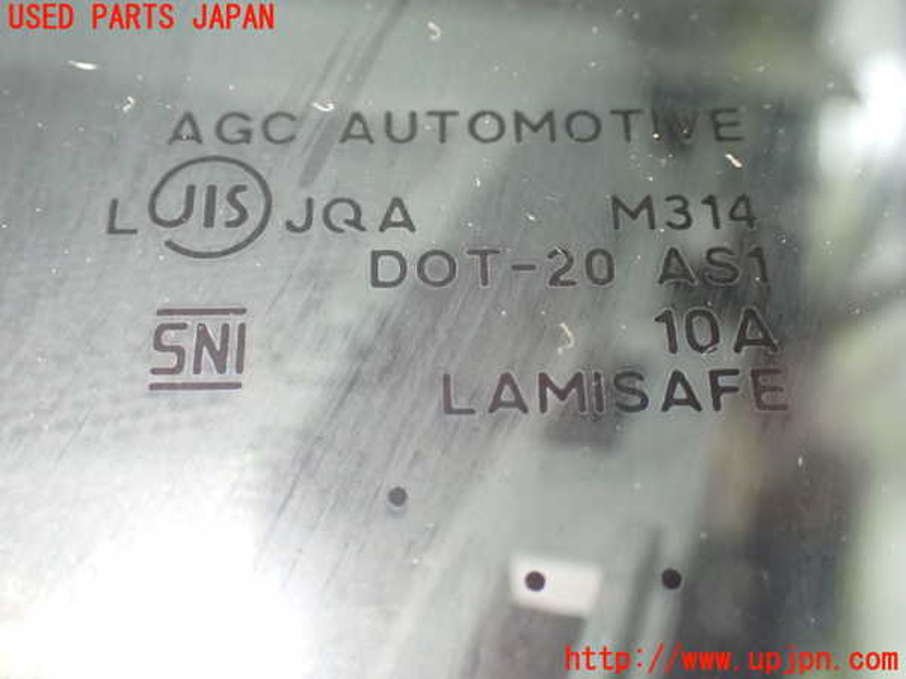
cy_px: 340
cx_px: 453
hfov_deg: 42.9
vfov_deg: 32.9
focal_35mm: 44
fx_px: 1152
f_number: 2.9
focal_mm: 7.84
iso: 1250
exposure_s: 1/40
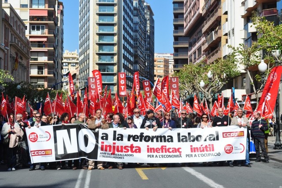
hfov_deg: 24.6
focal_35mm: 82
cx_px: 141
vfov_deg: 16.5
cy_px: 94
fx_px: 645
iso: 200
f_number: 10
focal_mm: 55
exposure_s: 1/320
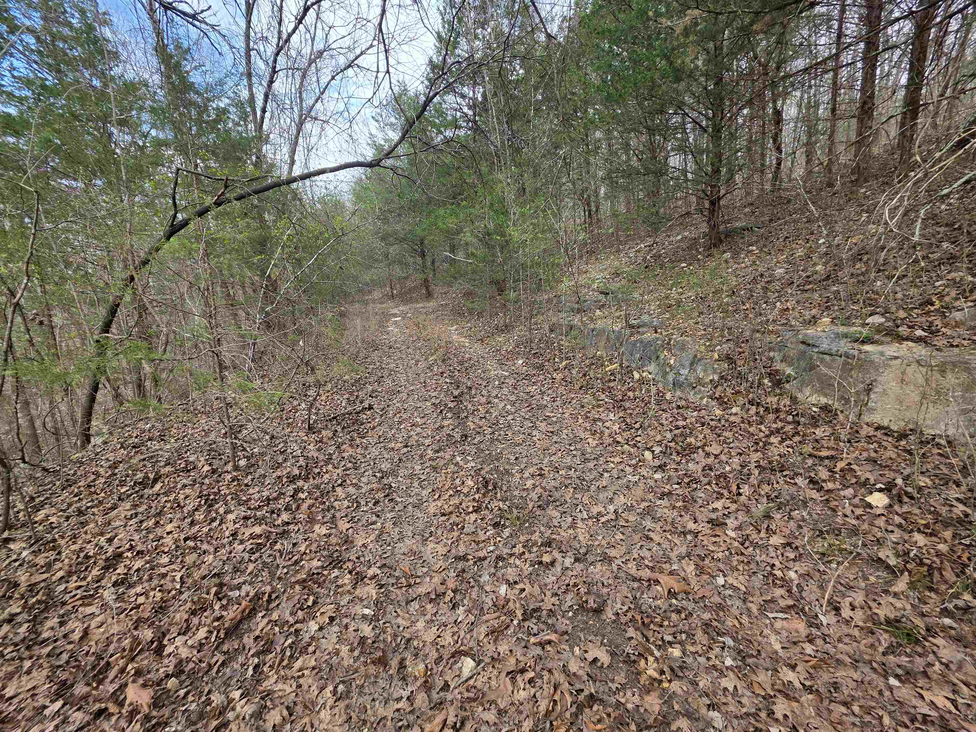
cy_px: 366
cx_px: 488
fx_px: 367
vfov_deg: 89.9
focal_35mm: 13
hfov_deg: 106.2
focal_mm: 2.2
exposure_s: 1/298
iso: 40
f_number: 1.9
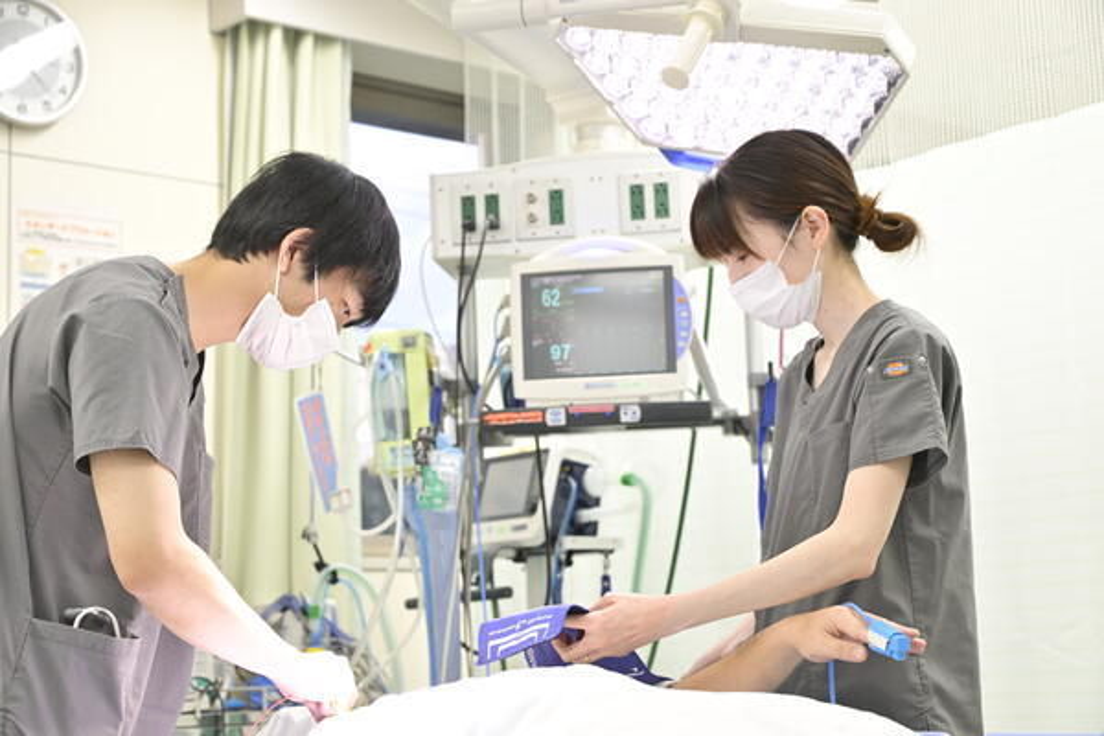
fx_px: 1840
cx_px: 552
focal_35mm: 60
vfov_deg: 22.6
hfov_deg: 33.4
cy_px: 368
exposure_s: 1/125
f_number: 5
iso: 1600
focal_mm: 60
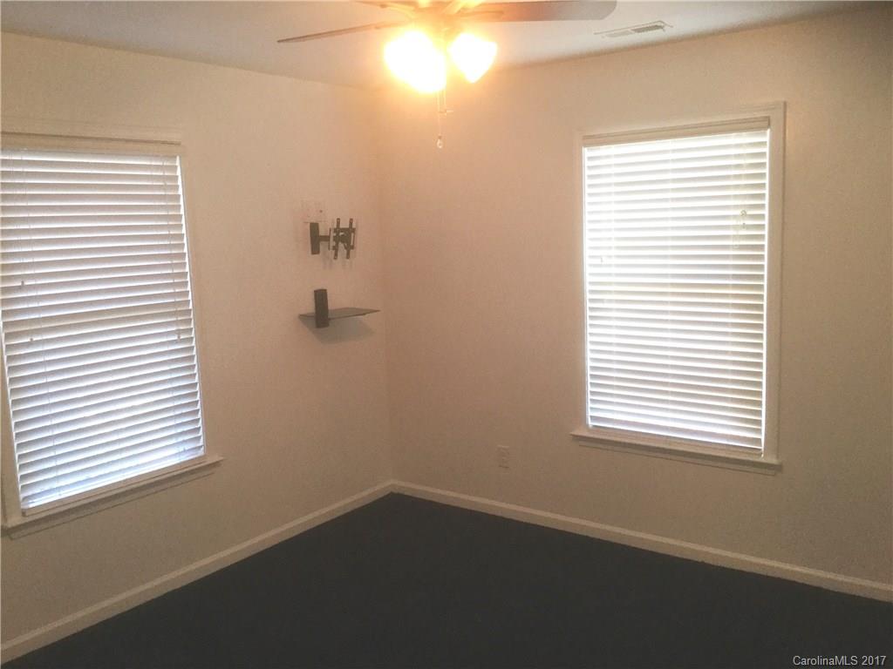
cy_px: 334
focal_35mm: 31
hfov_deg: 58.4
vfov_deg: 45.4
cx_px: 446
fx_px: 800
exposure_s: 1/30
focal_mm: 3.3
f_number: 2.4
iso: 80
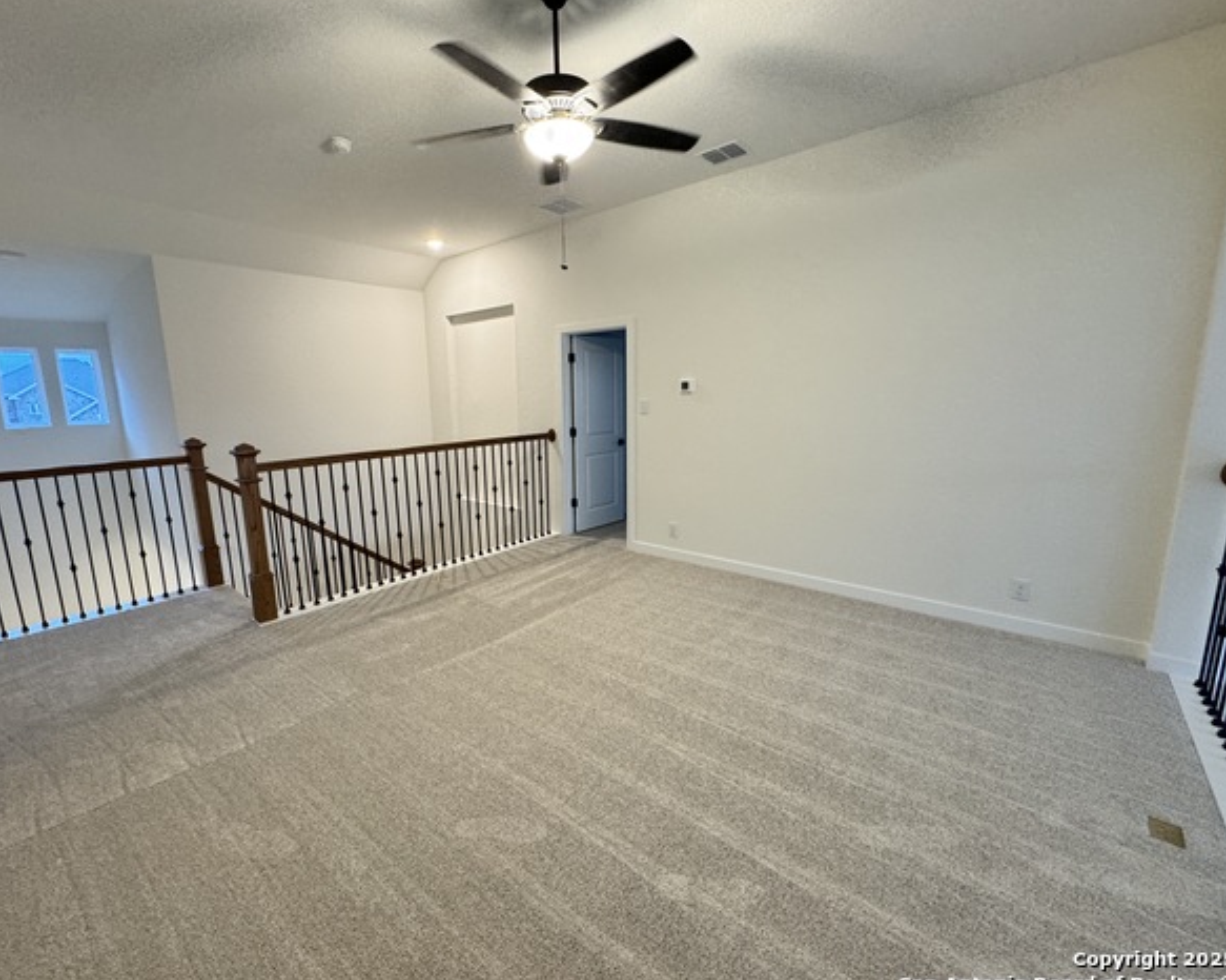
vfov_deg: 84.0
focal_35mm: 15
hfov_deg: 96.6
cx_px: 568
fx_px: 544
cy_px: 492
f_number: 2.2
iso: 500
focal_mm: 2.22
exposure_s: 1/60
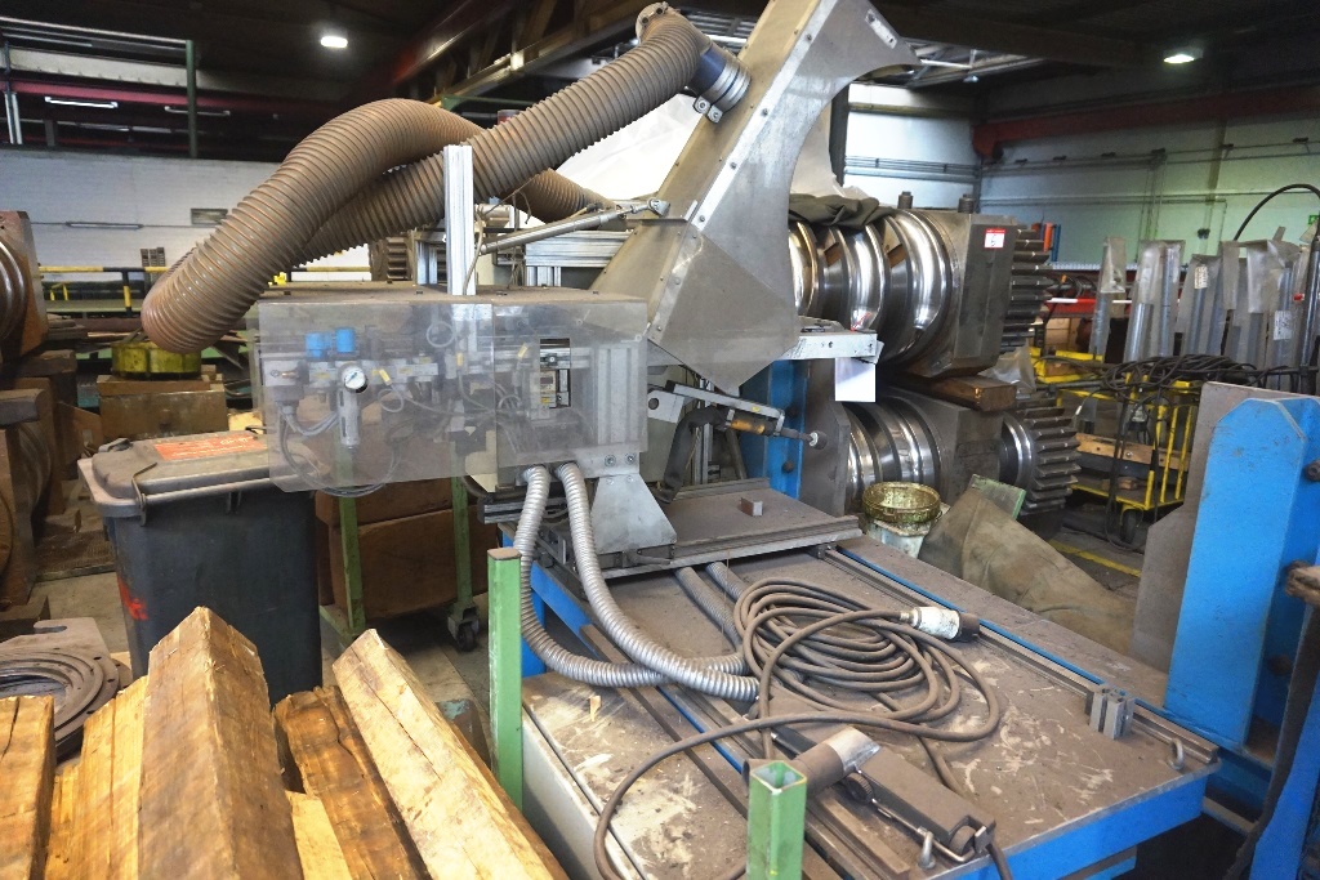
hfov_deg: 73.7
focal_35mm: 24
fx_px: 880
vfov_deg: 53.1
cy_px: 440
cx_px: 660
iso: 2500
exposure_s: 1/160
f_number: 3.5
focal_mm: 16
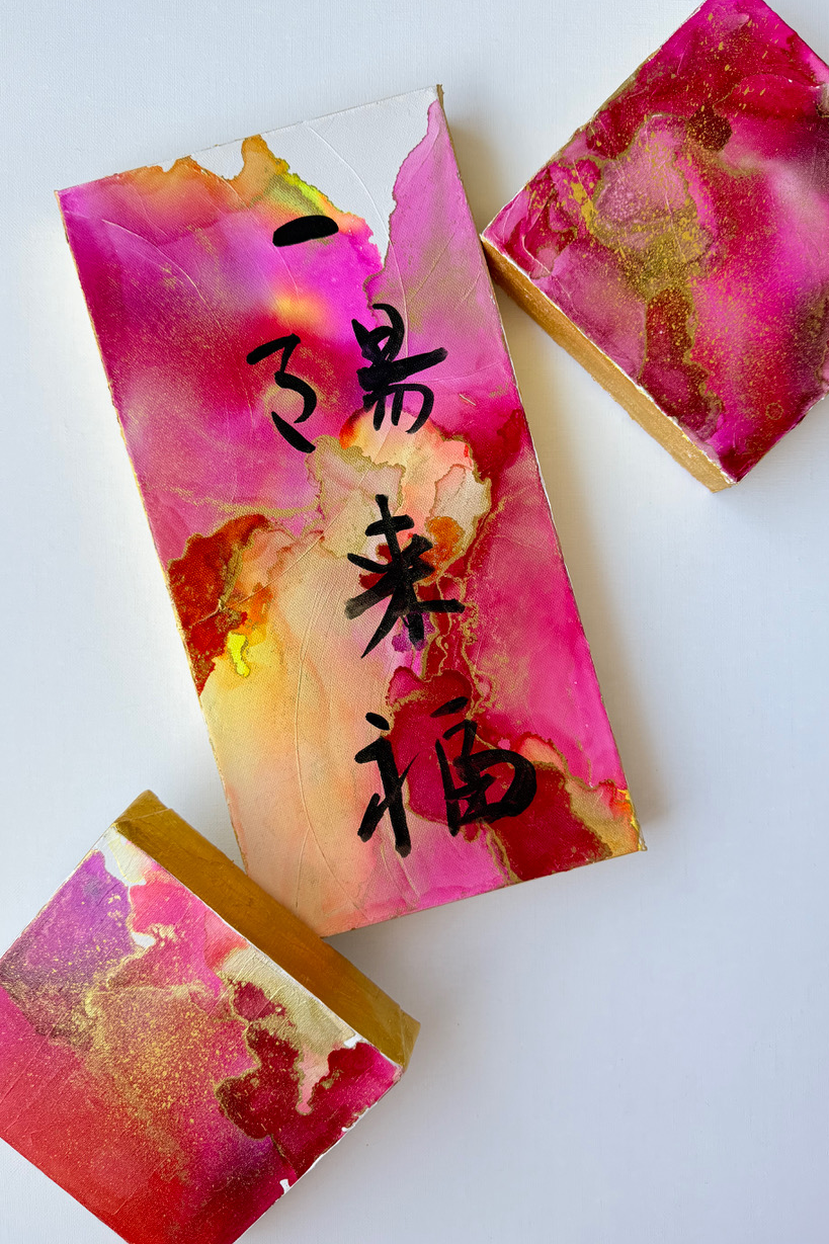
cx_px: 421
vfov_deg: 69.4
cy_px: 604
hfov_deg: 49.5
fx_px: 898
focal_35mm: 26
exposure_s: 1/121
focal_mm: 6.76
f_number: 1.78
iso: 80
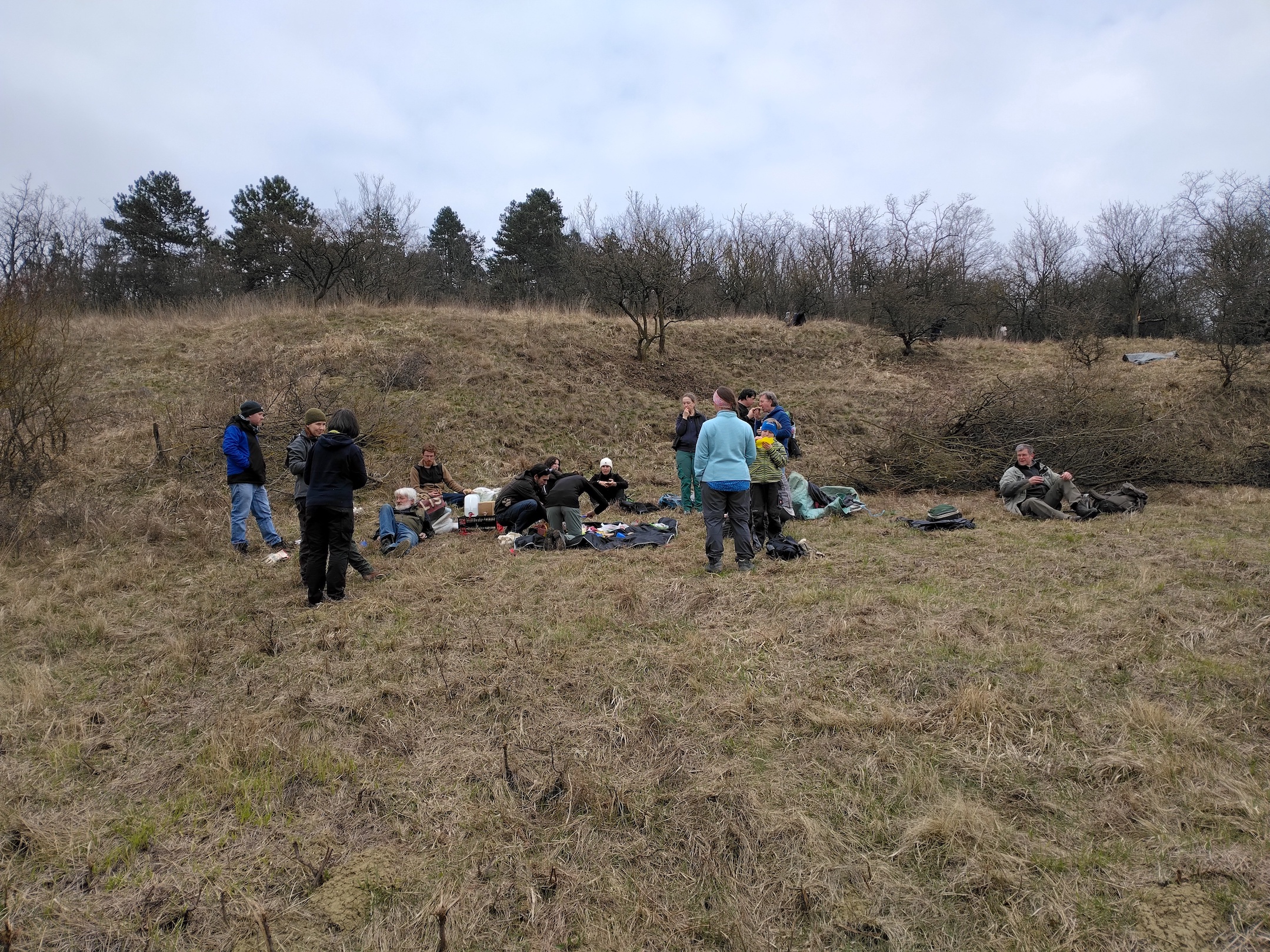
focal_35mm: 27
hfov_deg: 65.3
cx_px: 635
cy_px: 476
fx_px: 991
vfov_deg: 51.4
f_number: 1.8
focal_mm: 4.05
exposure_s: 1/462
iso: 100
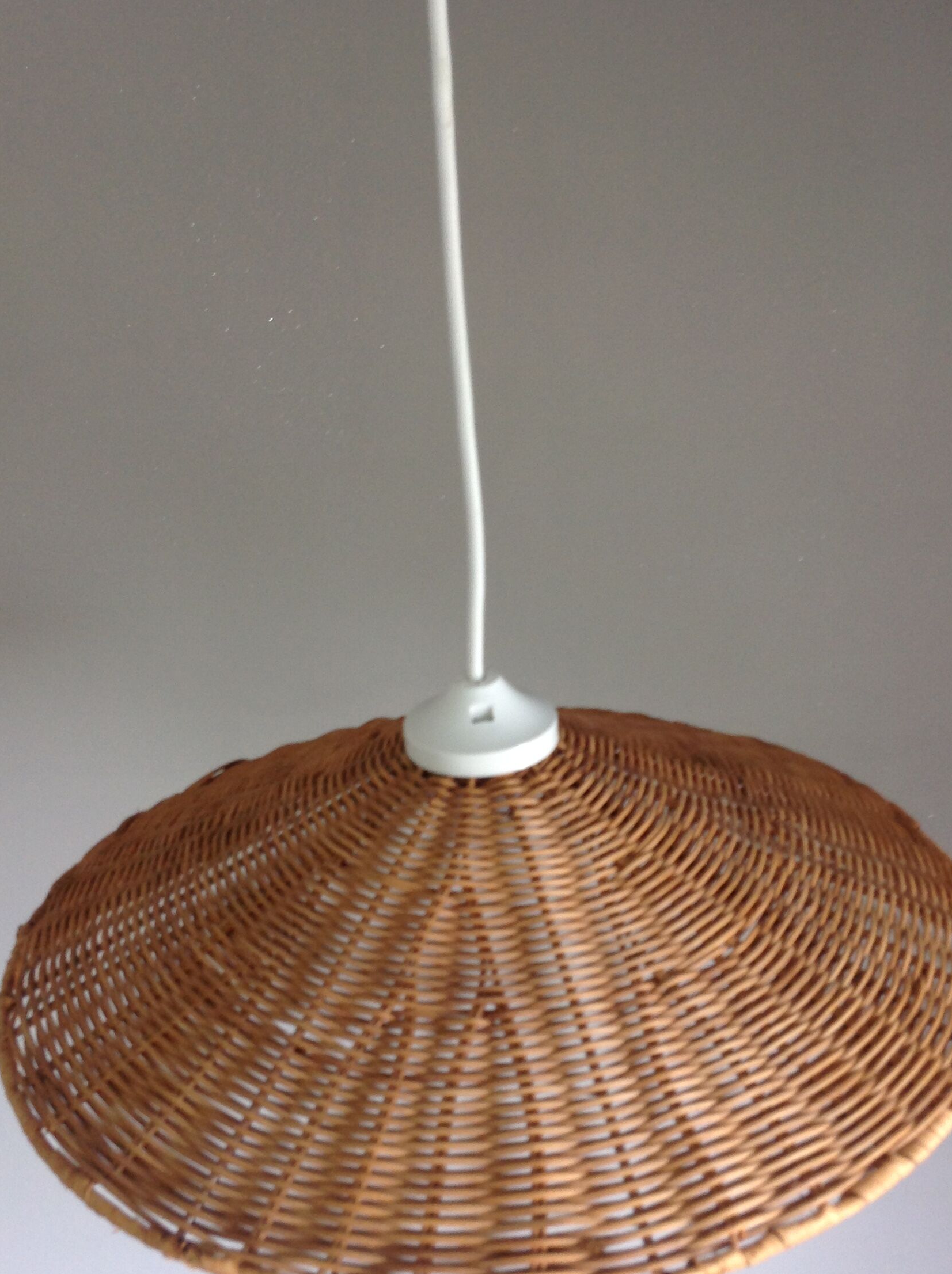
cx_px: 510
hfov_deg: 35.0
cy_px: 708
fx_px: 1507
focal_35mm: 41
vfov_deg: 45.8
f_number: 2.4
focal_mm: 4.28
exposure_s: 1/15
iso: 80
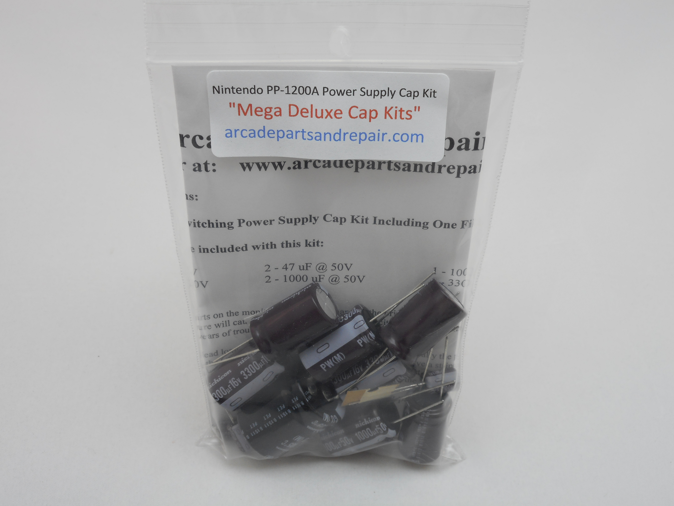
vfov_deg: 32.9
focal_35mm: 44
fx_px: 857
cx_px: 337
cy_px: 253
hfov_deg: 42.9
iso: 100
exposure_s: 1/30
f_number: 4.7
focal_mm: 7.9
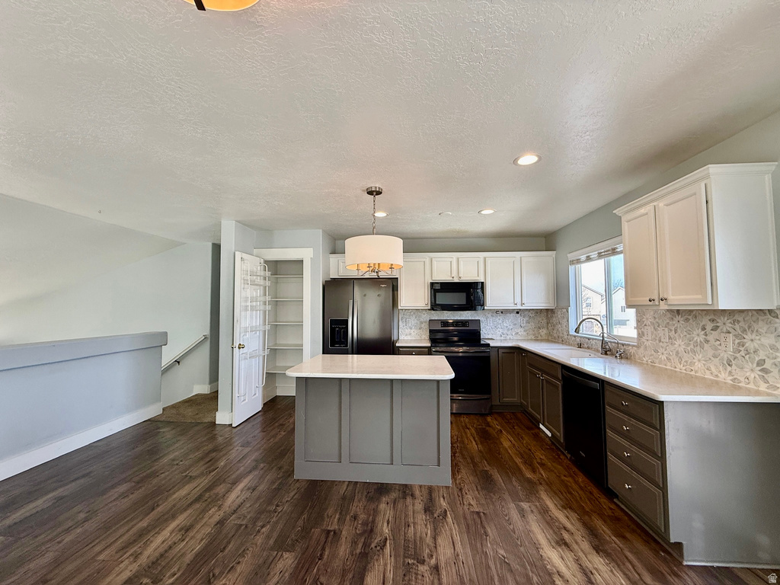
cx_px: 390
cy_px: 292
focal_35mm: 14
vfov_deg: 85.7
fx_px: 315
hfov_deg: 102.1
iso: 100
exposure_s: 1/120
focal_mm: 2.22
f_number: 2.2
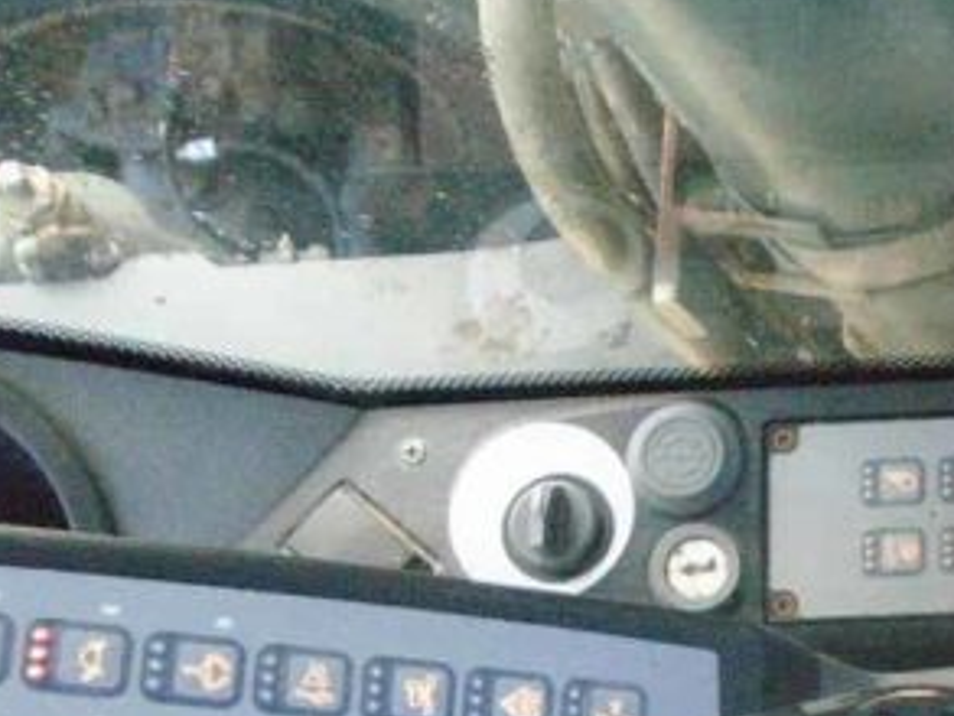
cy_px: 641
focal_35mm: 71
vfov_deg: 20.3
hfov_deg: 25.2
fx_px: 1958
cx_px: 1078
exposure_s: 1/200
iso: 800
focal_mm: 4.6
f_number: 3.2
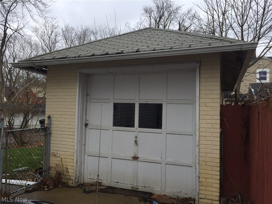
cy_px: 102
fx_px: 228
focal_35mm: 29
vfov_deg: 48.2
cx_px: 136
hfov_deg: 61.7
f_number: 2.2
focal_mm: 4.15
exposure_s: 1/1364
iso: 32
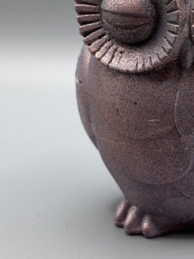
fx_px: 733
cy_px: 76
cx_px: 185
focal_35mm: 98
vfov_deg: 19.9
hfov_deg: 14.9
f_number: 1.78
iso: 64
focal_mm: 6.86
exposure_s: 1/126
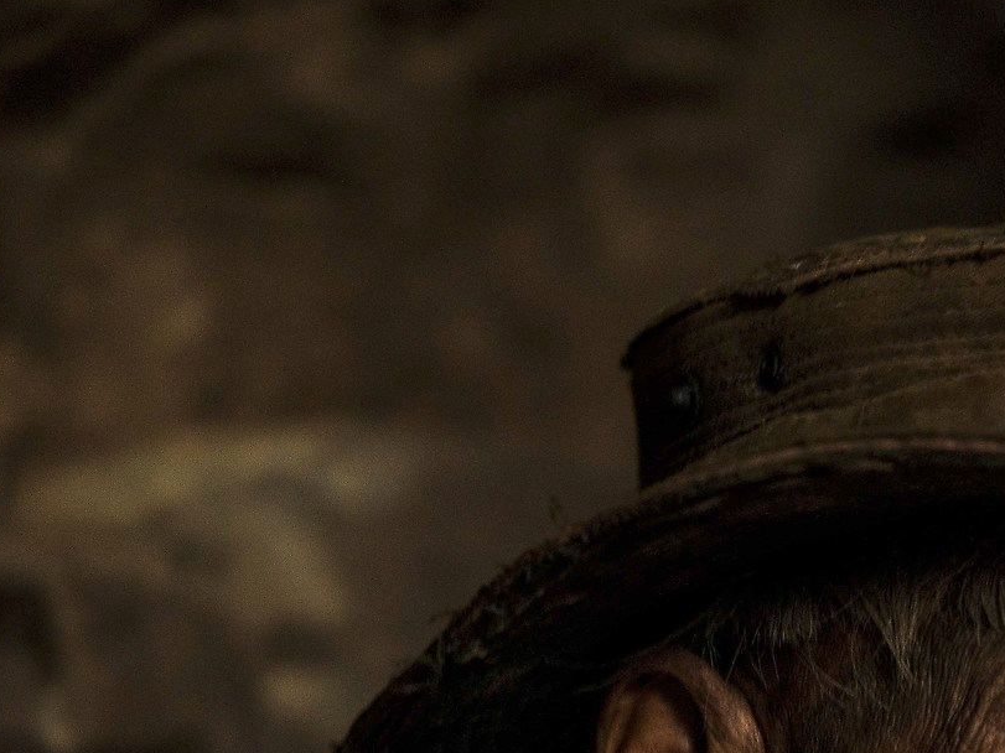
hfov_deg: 6.6
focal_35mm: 299
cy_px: 902
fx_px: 8680
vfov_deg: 5.0
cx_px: 1175
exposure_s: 1/50
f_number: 2.8
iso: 500
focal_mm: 105
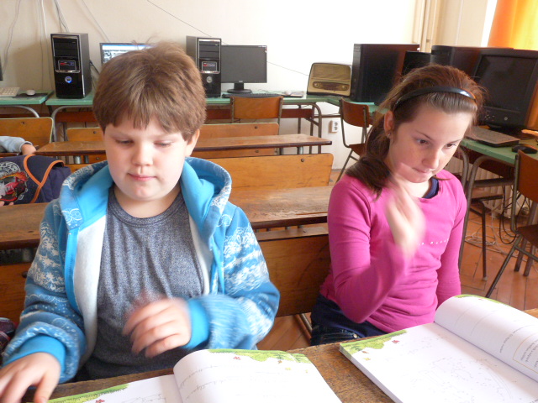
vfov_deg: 48.2
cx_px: 269
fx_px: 451
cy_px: 202
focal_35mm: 29
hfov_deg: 61.7
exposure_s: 1/25
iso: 400
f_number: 2.8
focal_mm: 4.8
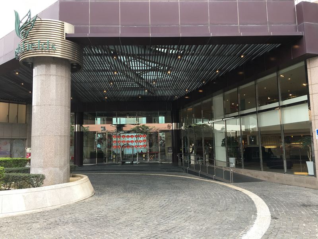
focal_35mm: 29
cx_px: 159
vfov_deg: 48.2
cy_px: 120
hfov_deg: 61.7
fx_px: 266
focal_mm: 4.15
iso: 25
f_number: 2.2
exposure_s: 1/40
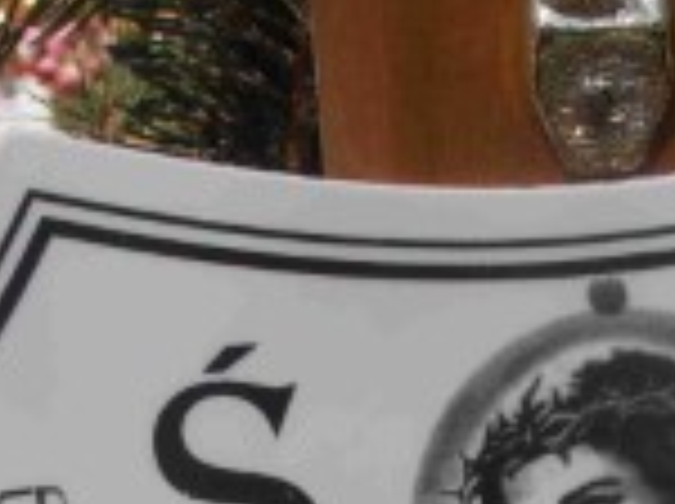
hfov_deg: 12.5
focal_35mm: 158
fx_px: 3076
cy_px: 1062
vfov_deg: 8.8
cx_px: 562
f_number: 3.9
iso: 80
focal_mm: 6.61
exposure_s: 1/1600
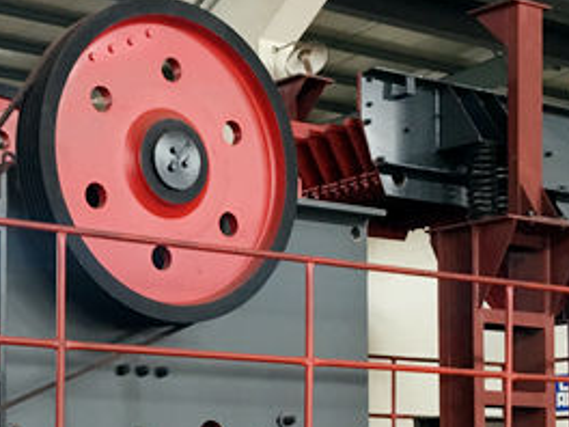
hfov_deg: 21.8
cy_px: 414
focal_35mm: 88
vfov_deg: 16.5
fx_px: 1446
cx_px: 60
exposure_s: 1/33
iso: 125
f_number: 2.2
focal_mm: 4.15
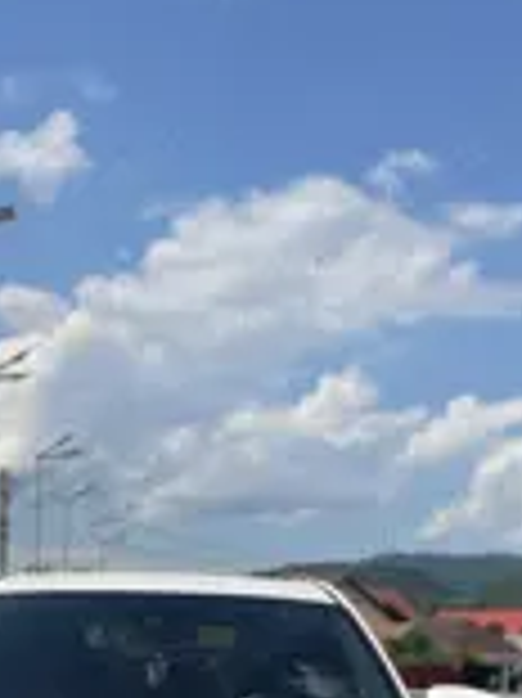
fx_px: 1349
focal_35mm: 67
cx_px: 189
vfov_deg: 27.7
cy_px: 653
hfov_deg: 21.8
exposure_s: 1/6494
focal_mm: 5.1
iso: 50
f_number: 1.6
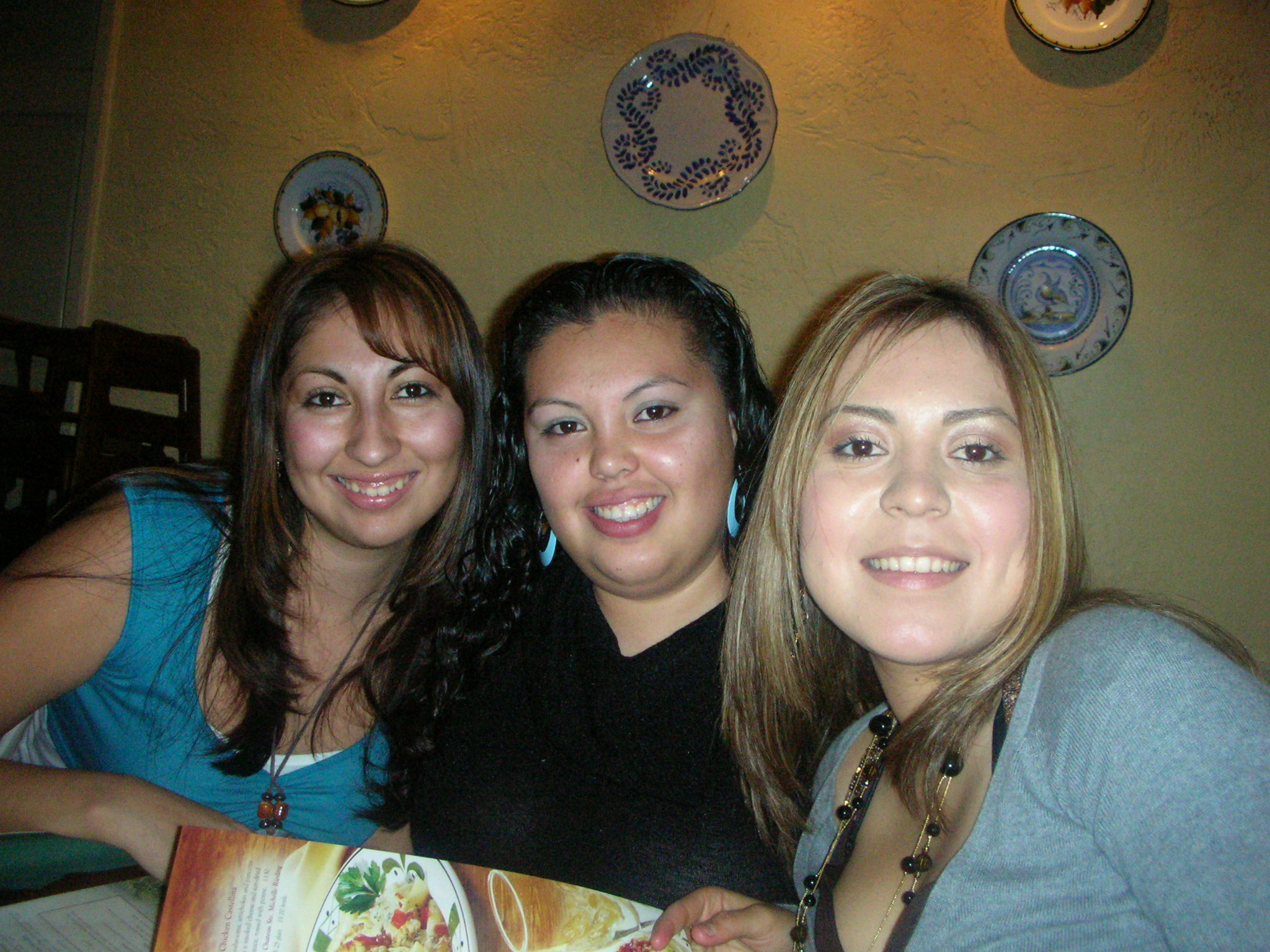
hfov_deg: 52.6
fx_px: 1284
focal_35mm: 35
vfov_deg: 40.7
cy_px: 476
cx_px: 635
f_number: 3
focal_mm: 5.8
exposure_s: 1/60.1
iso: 400
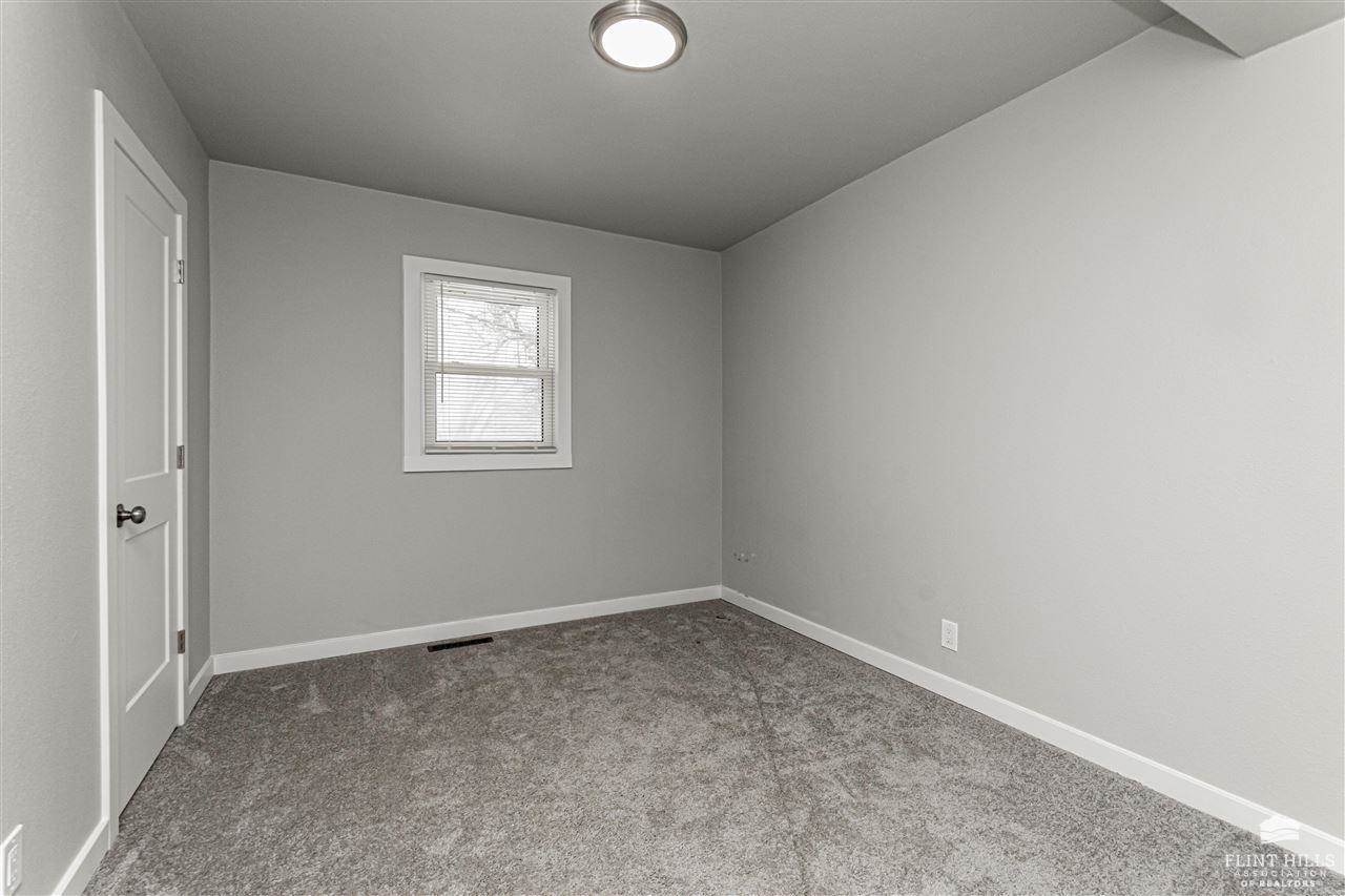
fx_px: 560
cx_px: 672
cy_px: 448
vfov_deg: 77.3
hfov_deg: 100.4
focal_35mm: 15
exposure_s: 1/60
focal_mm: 10
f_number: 10
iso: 1250
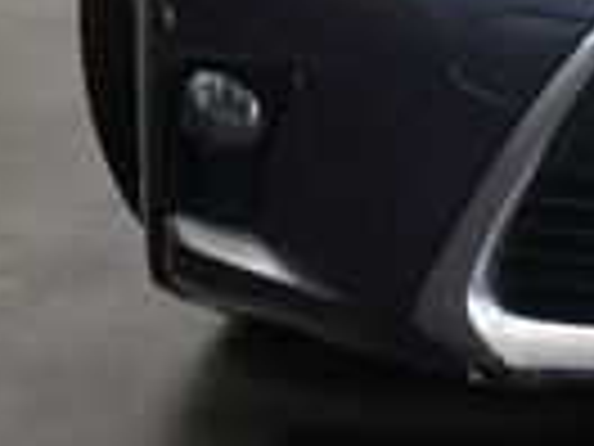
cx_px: 1116
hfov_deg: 7.1
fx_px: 4650
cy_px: -315
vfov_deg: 5.4
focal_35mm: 271
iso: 800
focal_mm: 29
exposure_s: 1/125
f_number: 4.2
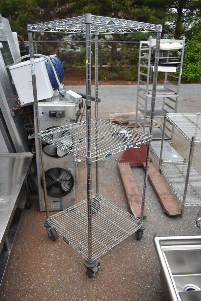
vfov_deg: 67.3
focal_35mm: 27
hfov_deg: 48.0
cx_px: 100
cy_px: 150
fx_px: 226
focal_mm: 18
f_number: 5.6
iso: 320
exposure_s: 1/125
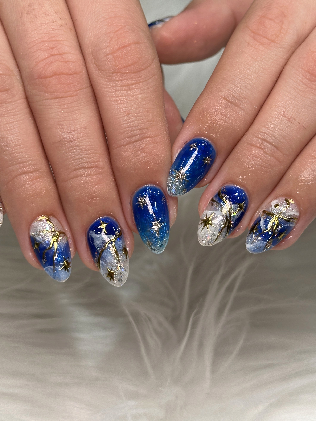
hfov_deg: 21.6
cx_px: 168
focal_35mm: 68
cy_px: 137
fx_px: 828
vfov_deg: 28.4
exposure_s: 1/147
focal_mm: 6.86
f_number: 1.78
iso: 64
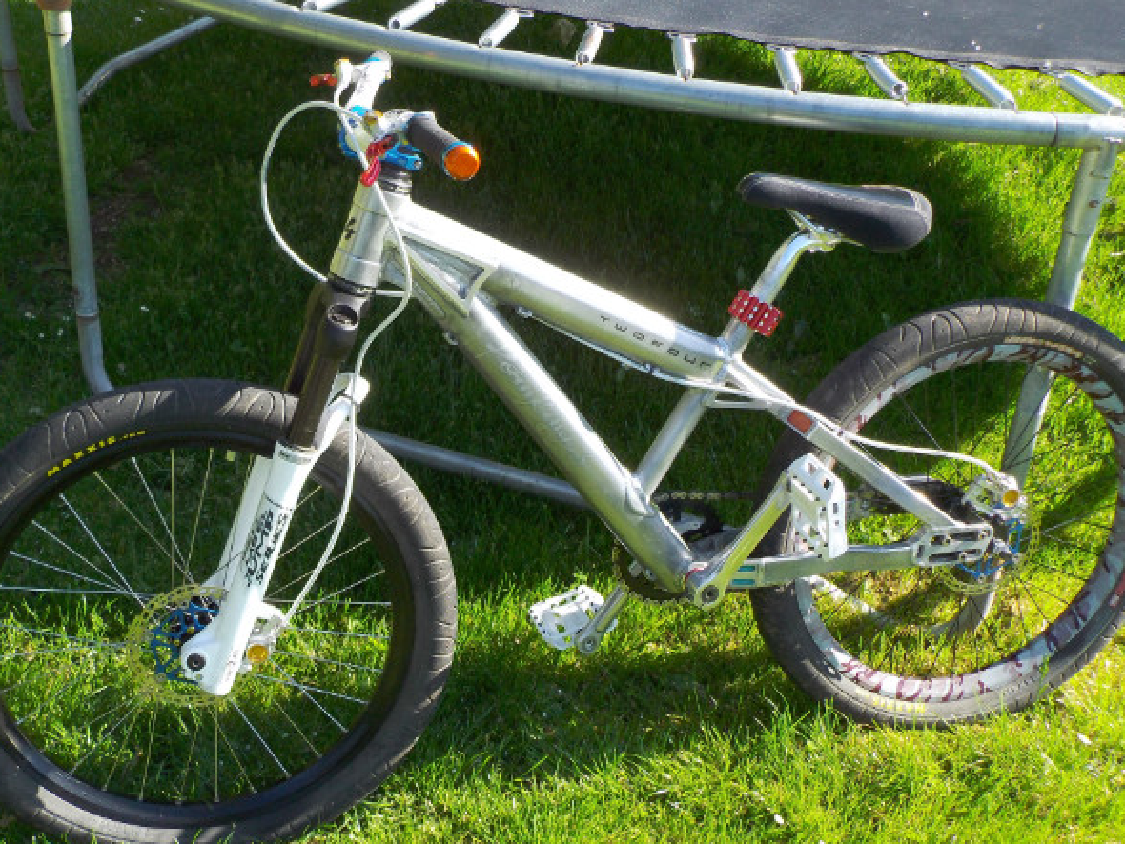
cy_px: 390
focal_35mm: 48
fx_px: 1561
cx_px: 499
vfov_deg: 30.3
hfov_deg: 39.6
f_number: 3.3
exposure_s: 1/400
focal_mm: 6.8
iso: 200
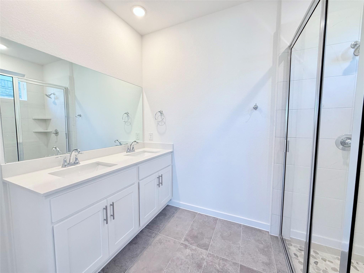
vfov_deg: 85.7
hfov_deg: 102.1
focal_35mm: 14
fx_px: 147
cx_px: 182
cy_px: 136
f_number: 2.2
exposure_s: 1/120
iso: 125
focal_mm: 2.22
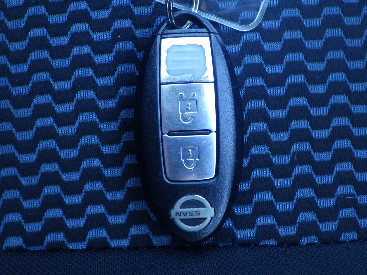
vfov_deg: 34.3
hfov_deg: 44.8
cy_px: 138
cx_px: 184
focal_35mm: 42
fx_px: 445
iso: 640
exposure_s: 1/50
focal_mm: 7.5
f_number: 4.2
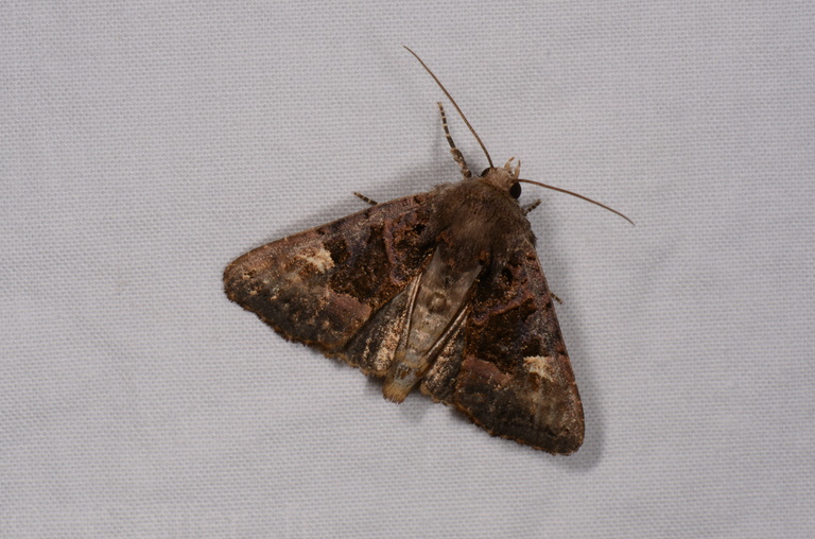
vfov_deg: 10.4
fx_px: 2970
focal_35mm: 132
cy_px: 277
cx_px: 404
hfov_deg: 15.6
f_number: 25
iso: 100
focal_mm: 85
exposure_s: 1/60
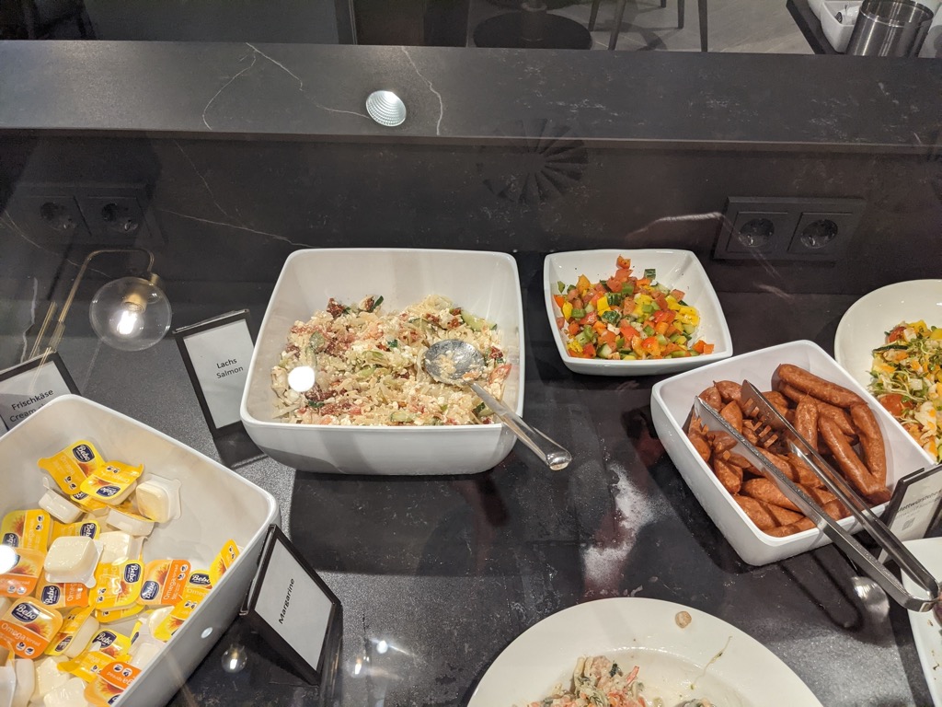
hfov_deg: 65.3
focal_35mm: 27
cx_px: 471
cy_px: 354
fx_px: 735
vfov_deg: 51.4
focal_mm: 4.38
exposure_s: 1/390
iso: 273
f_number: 1.73
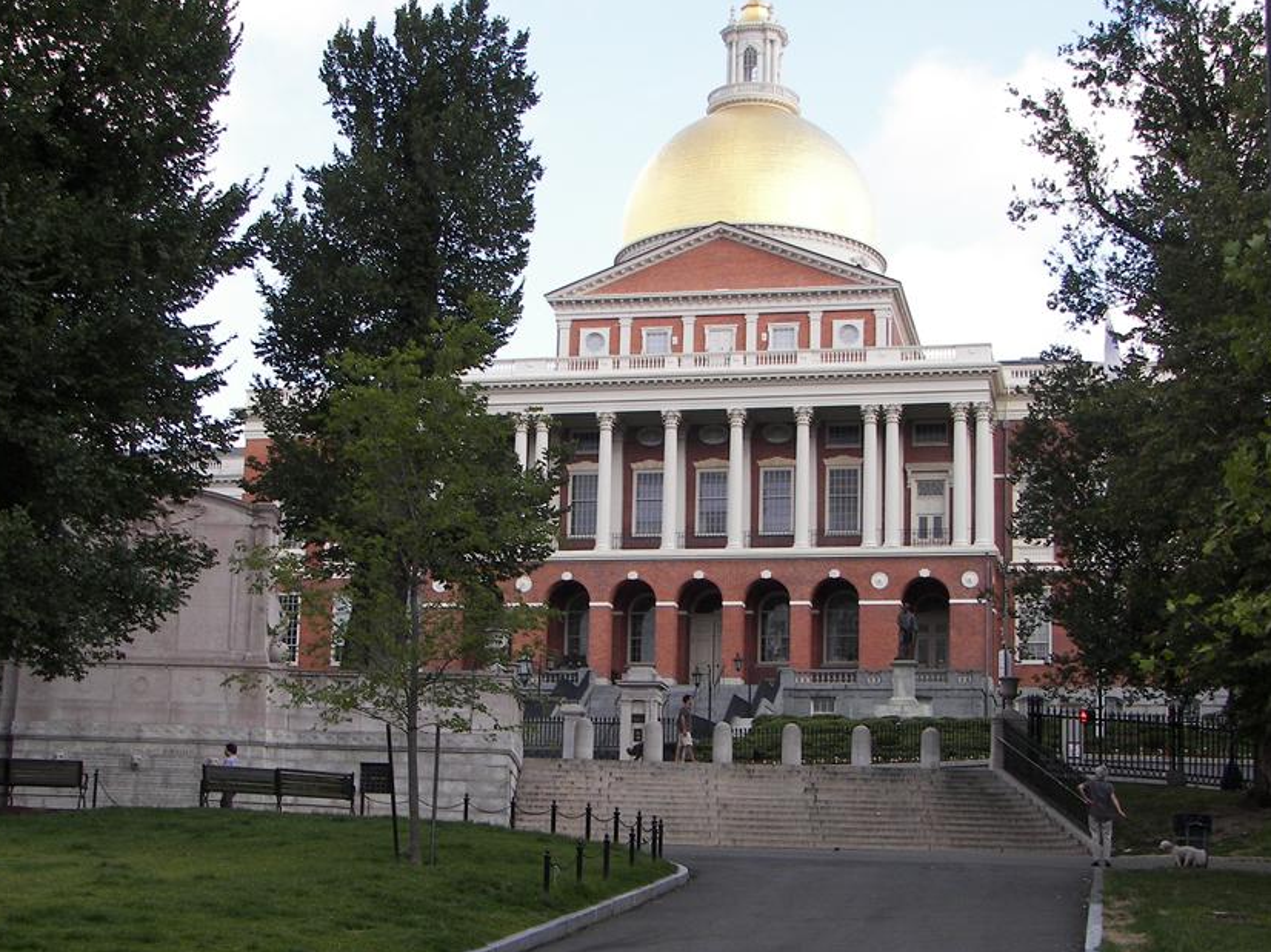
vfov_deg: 23.6
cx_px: 599
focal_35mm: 62
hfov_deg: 31.2
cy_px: 512
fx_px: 2276
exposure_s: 1/320
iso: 64
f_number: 2.8
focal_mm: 8.3
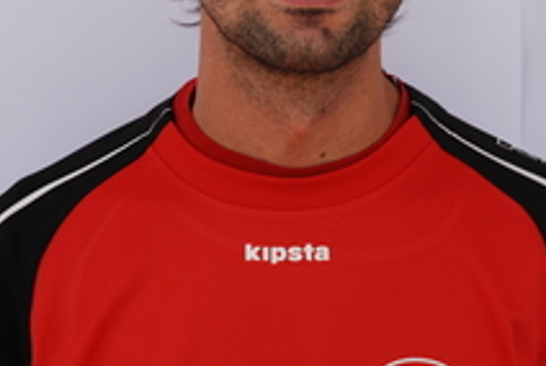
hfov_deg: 9.7
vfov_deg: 6.5
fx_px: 3220
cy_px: -15
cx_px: 332
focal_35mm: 212
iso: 100
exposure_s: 1/160
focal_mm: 50
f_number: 6.3
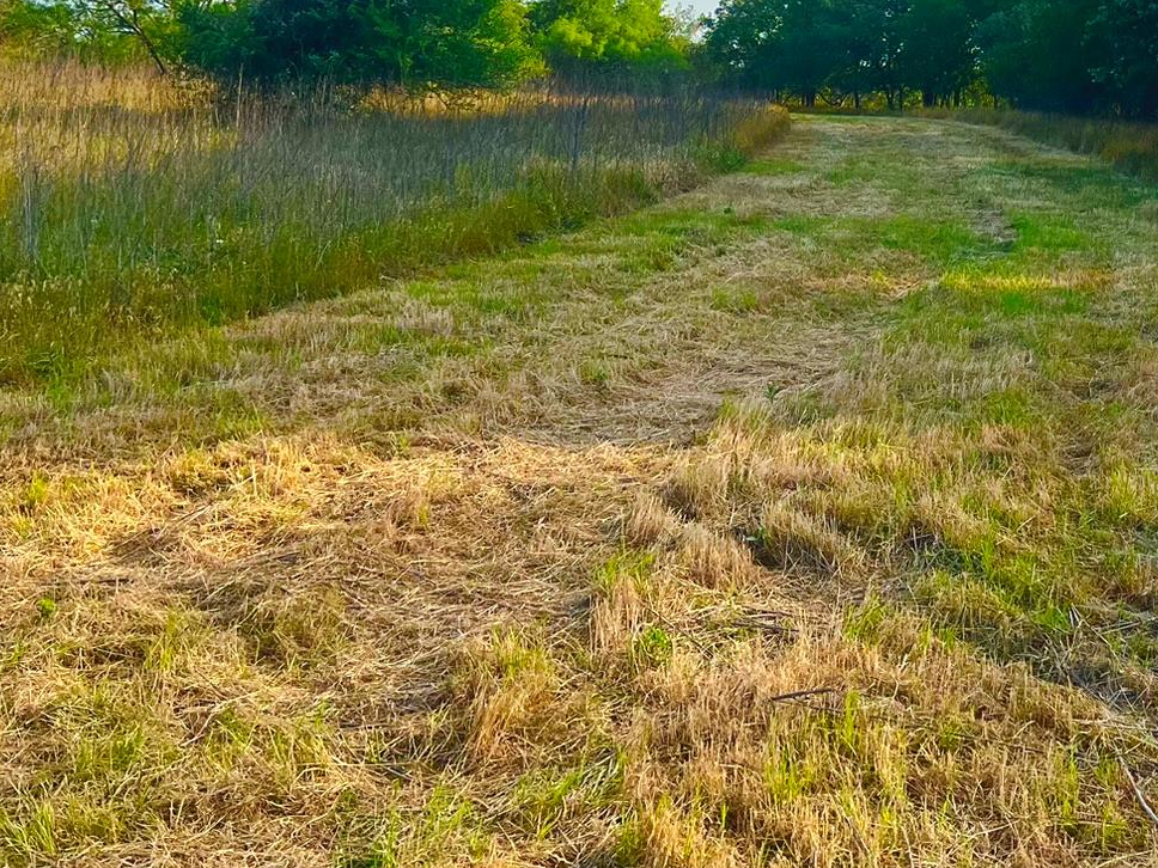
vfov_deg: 25.6
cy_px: 55
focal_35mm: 55
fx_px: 1840
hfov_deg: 34.5
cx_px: 812
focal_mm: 5.7
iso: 50
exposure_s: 1/3356
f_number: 1.5
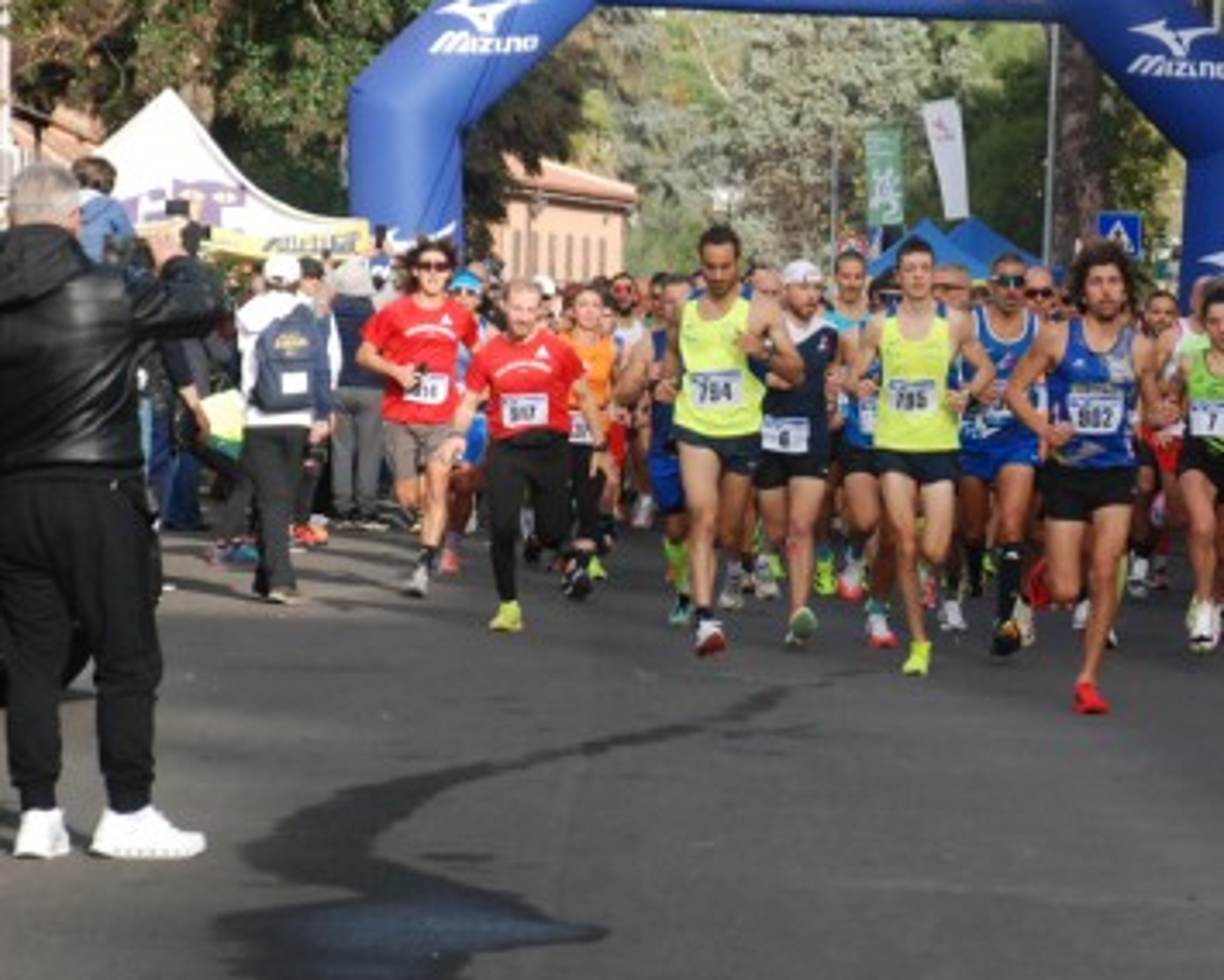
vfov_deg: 7.6
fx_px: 7346
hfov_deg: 9.5
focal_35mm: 203
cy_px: 512
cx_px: 976
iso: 1000
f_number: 5.6
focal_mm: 85
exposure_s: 1/1000
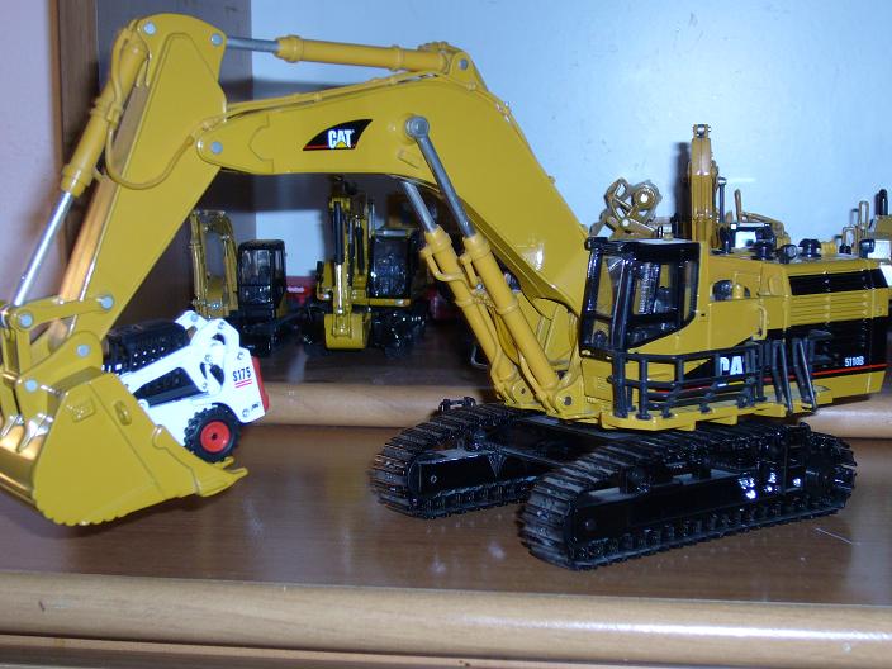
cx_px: 446
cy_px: 334
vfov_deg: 22.3
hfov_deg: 29.4
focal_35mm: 66
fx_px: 1701
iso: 100
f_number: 3.9
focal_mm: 10.9
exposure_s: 1/30
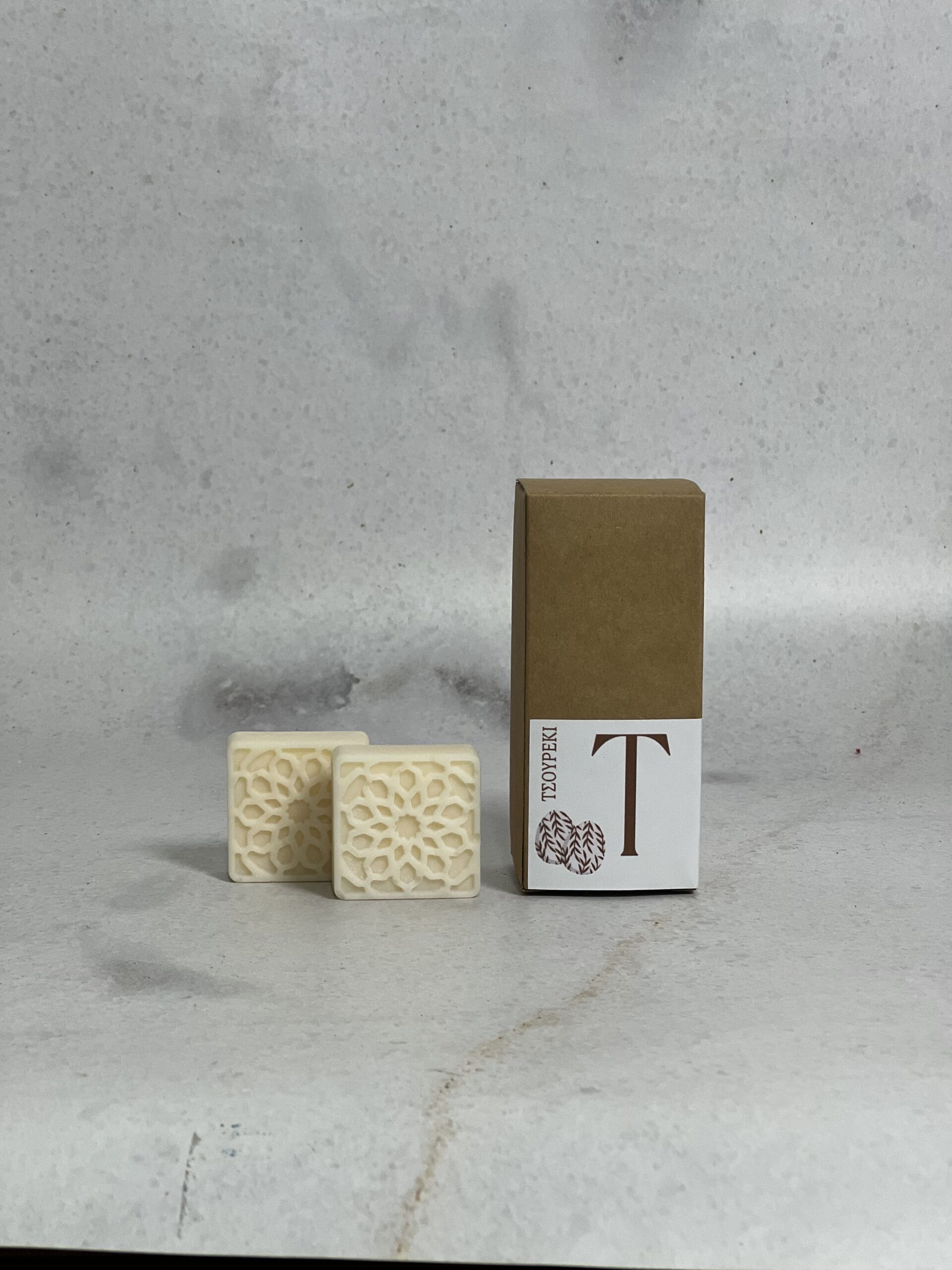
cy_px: 635
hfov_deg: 19.1
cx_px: 476
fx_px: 2824
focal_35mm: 77
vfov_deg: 25.3
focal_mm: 9
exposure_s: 1/100
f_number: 2.8
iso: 80
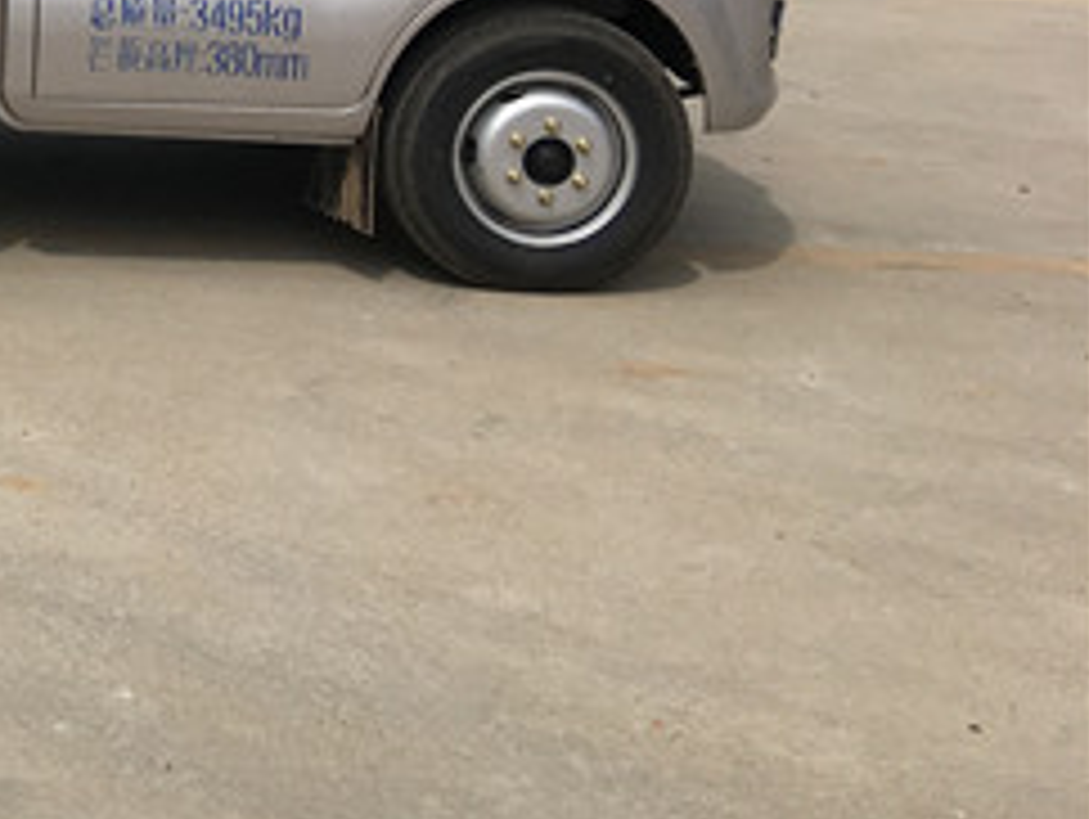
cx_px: -504
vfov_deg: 16.6
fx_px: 2677
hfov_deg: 20.1
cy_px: -207
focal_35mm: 85
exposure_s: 1/3205
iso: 25
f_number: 2.2
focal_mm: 4.15
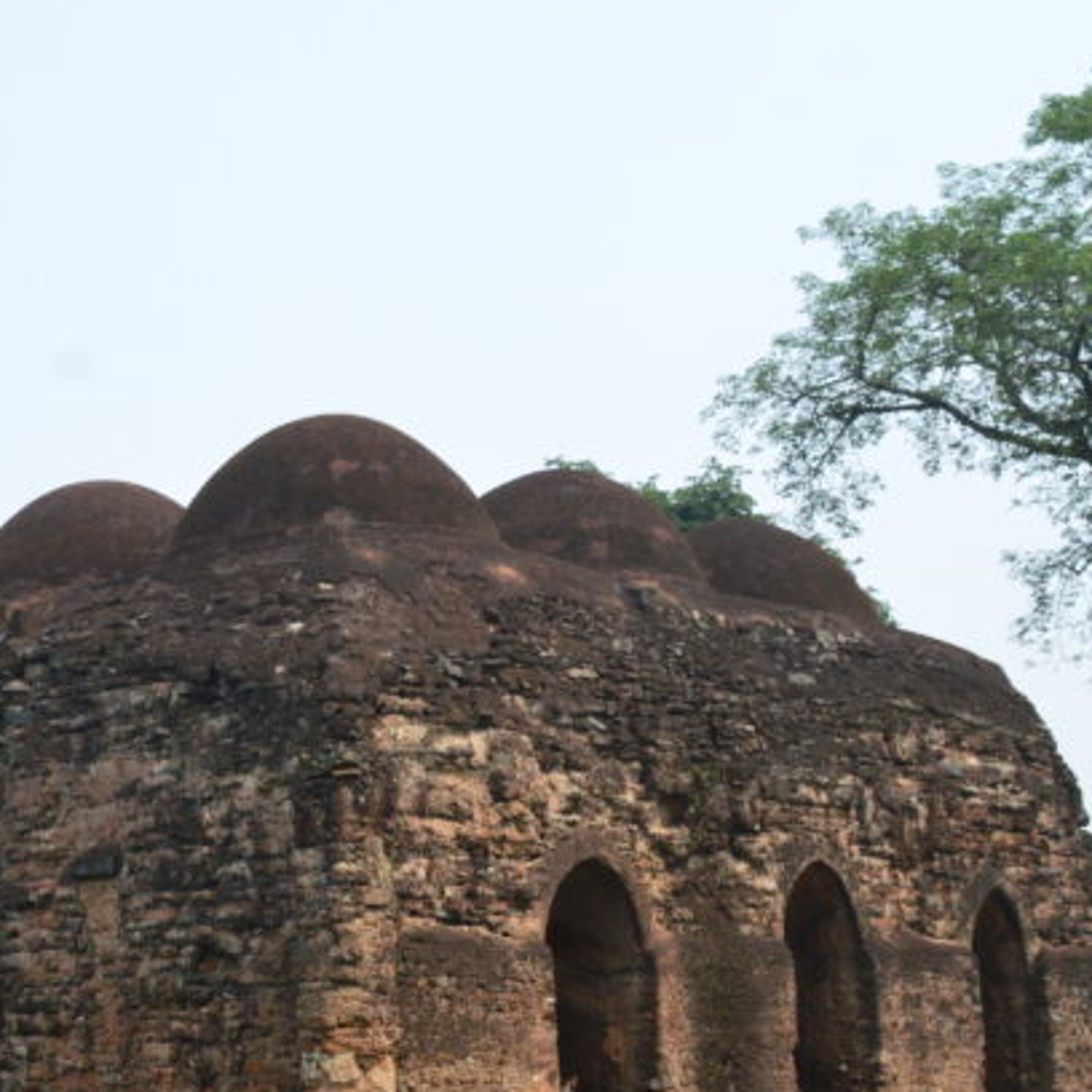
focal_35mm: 64
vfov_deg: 26.6
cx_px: 174
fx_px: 2284
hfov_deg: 26.3
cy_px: 815
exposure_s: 1/320
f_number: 10
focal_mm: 20
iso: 400
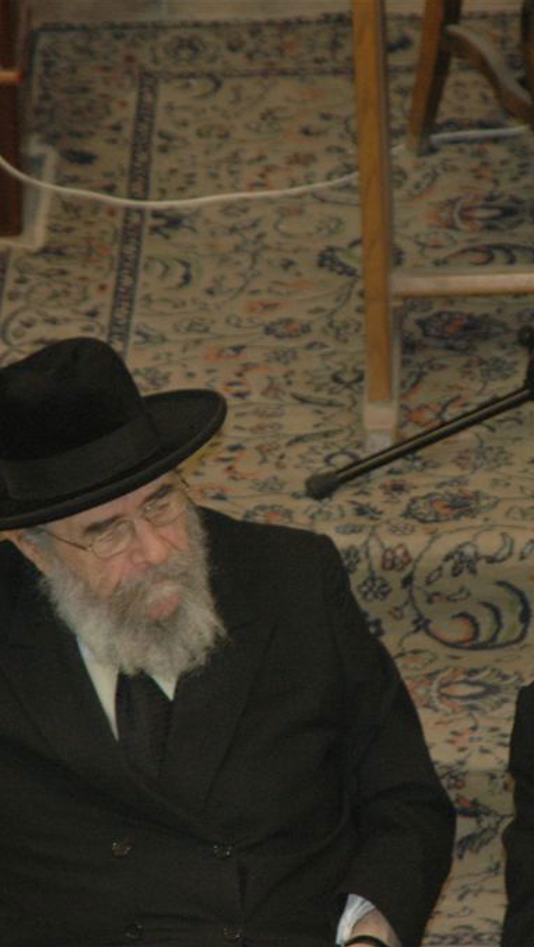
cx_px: 380
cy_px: 474
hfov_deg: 2.9
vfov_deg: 5.2
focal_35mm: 415
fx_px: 10428
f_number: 6
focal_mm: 175
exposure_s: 1/60
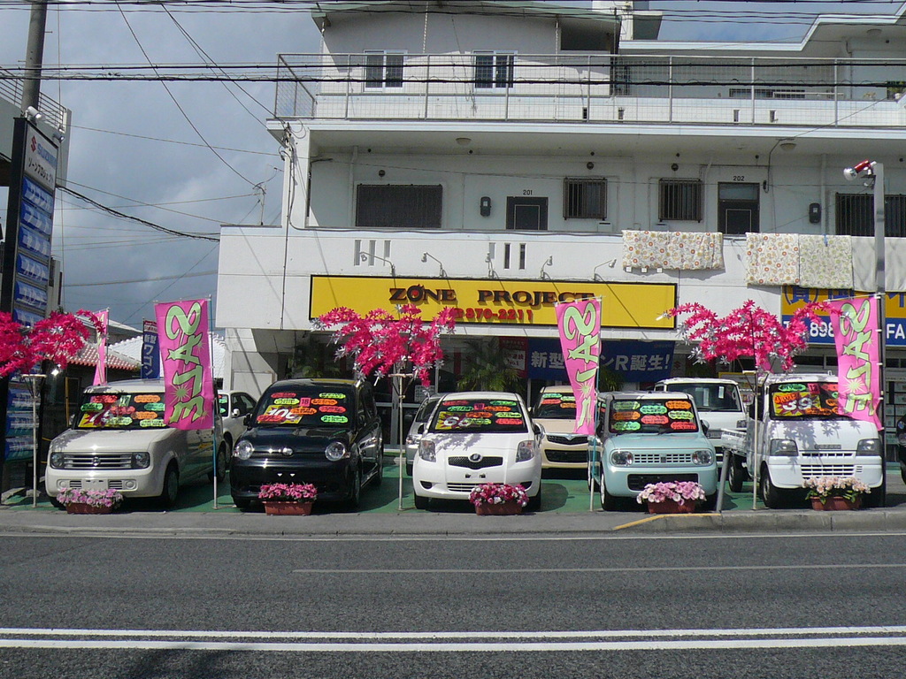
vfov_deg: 34.3
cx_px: 453
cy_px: 340
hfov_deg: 44.8
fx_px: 1099
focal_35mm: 42
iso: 100
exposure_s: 1/640
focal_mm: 4.6
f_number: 8
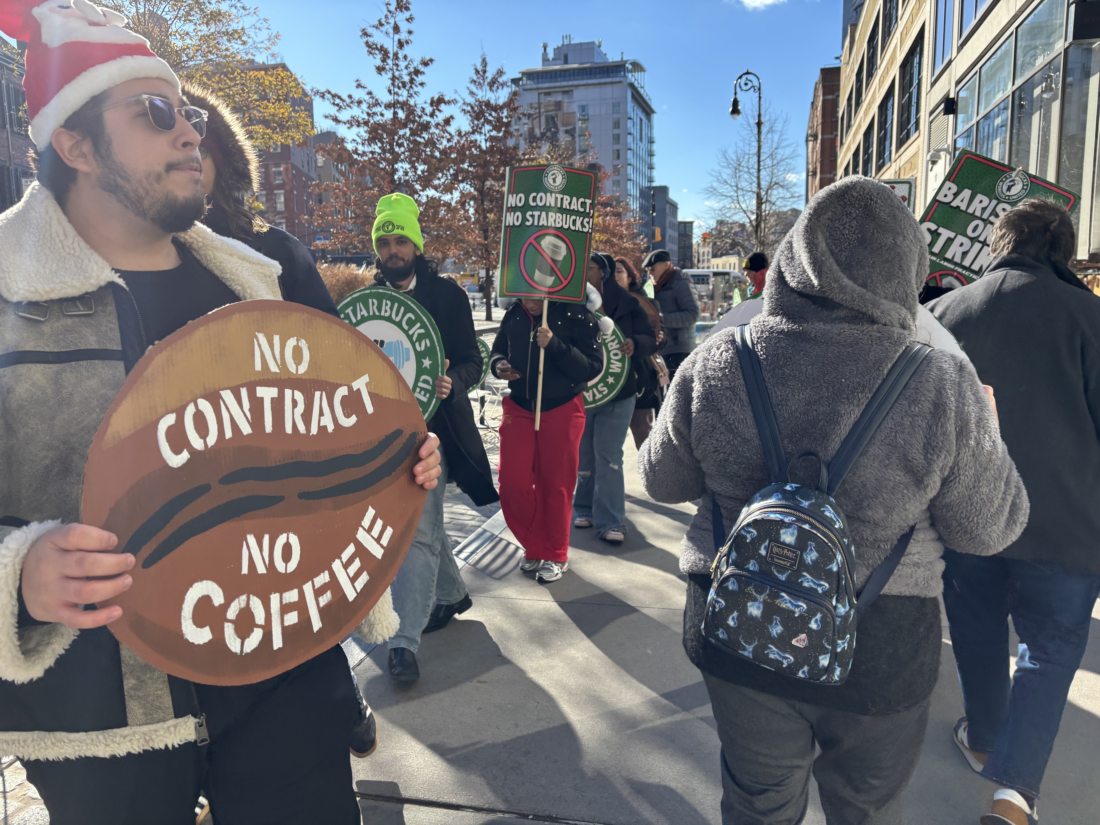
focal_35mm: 26
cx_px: 550
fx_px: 826
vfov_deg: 53.1
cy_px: 412
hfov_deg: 67.3
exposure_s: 1/1080
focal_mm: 5.96
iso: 50
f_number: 1.6
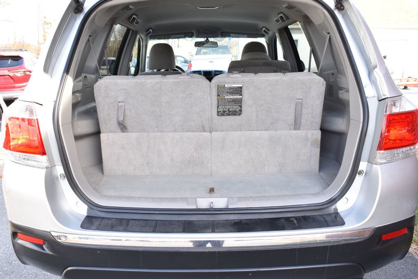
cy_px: 140
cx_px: 209
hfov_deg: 55.1
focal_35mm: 34
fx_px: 400
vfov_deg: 38.3
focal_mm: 23
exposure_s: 1/125
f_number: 6.3
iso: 400
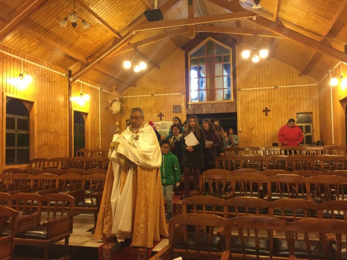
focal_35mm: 29
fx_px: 291
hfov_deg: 61.7
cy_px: 130
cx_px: 174
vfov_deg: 48.2
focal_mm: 4.15
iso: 250
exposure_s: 1/33
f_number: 2.2
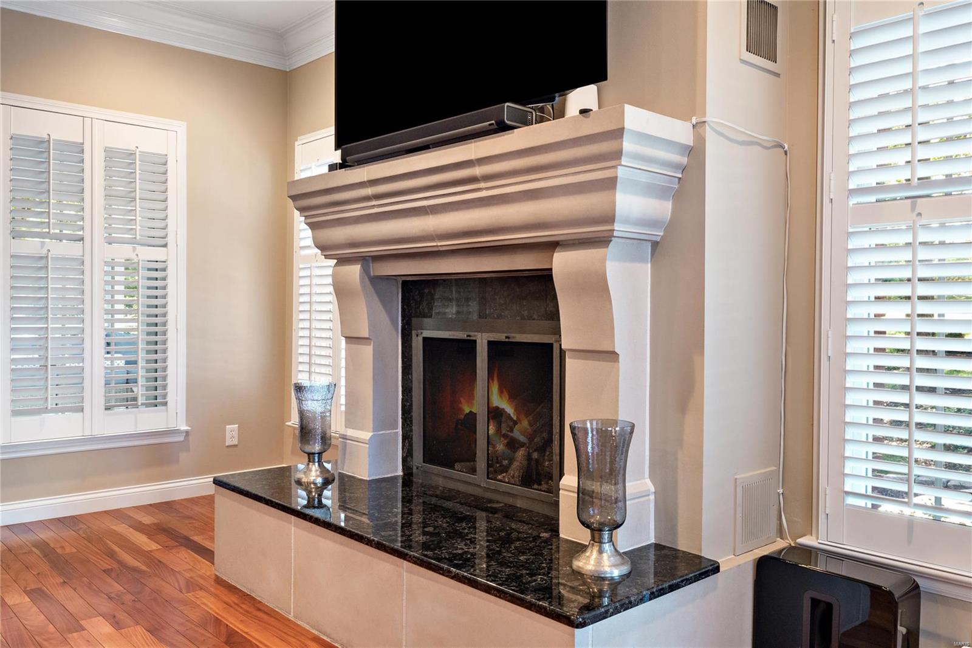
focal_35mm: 30
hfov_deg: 61.9
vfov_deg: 43.6
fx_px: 810
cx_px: 486
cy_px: 324
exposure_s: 1/3
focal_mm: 15
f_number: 8
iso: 400
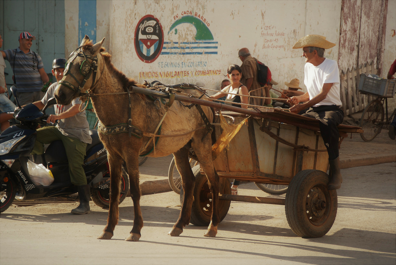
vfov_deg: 9.2
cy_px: 132
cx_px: 198
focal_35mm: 150
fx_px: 1652
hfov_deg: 13.7
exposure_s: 1/160
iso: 100
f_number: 6.3
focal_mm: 100
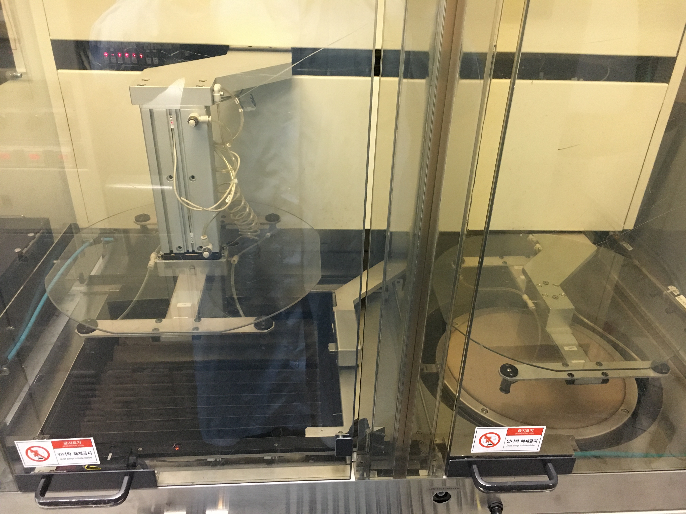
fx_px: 575
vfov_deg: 48.2
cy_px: 257
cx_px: 343
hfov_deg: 61.7
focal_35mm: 29
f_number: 2.2
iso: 200
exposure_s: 1/30
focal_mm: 4.15
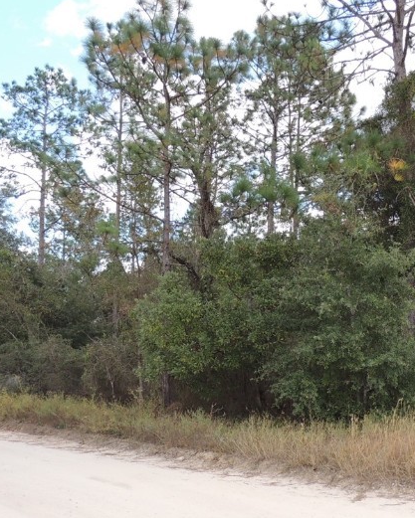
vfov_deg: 40.3
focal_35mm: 46
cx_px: 277
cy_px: 266
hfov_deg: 32.5
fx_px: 706
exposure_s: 1/320
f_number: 3
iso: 100
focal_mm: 4.3
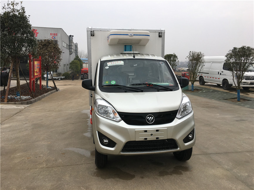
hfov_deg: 61.7
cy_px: 95
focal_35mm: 29
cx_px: 127
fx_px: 213
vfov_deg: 48.2
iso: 25
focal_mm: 4.15
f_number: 2.2
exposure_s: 1/405
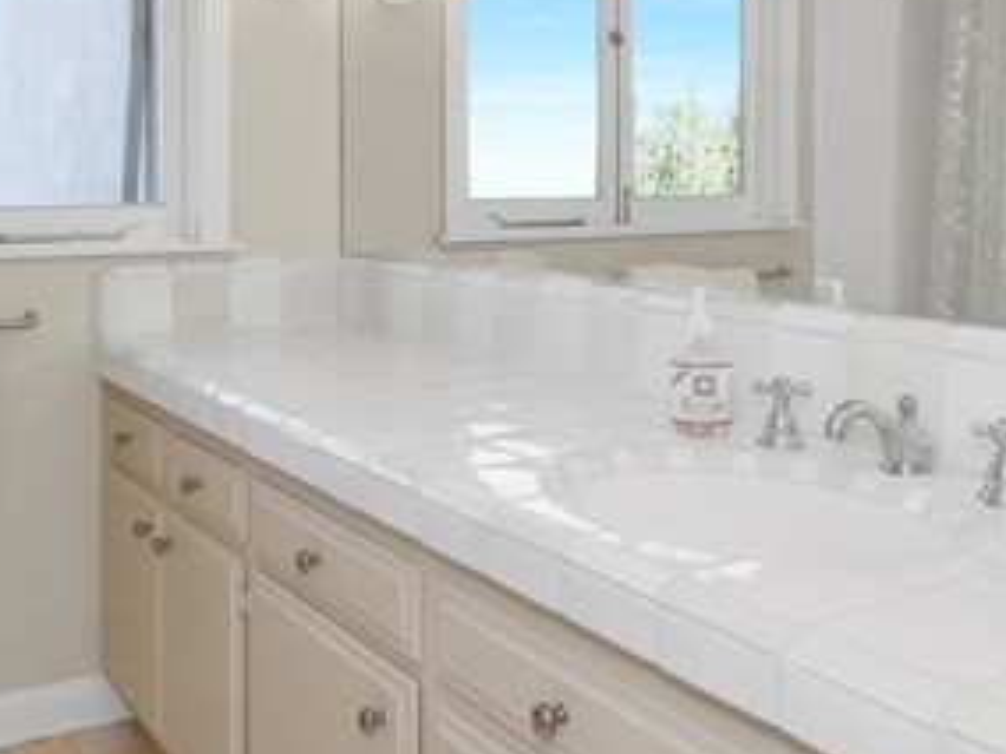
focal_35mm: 36
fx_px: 1046
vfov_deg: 39.0
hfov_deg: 51.0
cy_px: 230
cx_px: 393
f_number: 8
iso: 1600
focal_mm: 8
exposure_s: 1/320
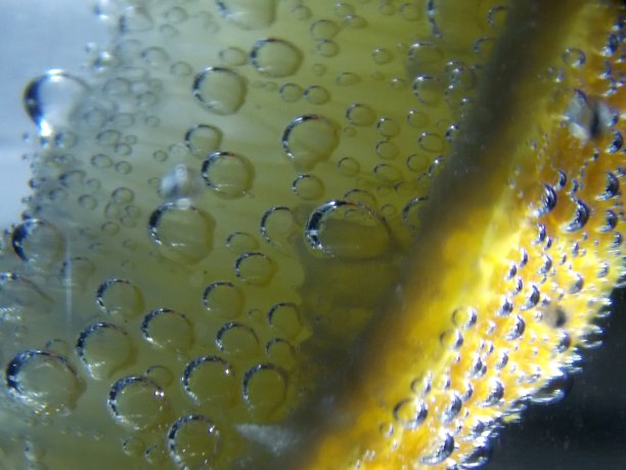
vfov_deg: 12.6
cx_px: 313
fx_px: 2134
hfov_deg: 16.7
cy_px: 235
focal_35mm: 118
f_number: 4.8
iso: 400
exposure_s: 1/10
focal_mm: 20.9
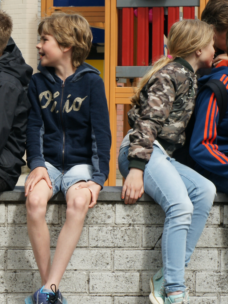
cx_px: -106
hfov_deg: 8.6
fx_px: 1484
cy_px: 134
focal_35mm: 169
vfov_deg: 11.7
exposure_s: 1/320
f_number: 10
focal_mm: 50
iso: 200
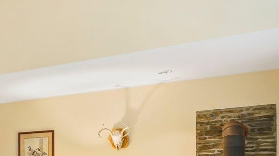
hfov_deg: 24.1
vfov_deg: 18.7
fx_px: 458
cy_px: 168
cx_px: -168
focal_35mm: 62
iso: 320
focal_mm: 16
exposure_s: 1.3
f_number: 9
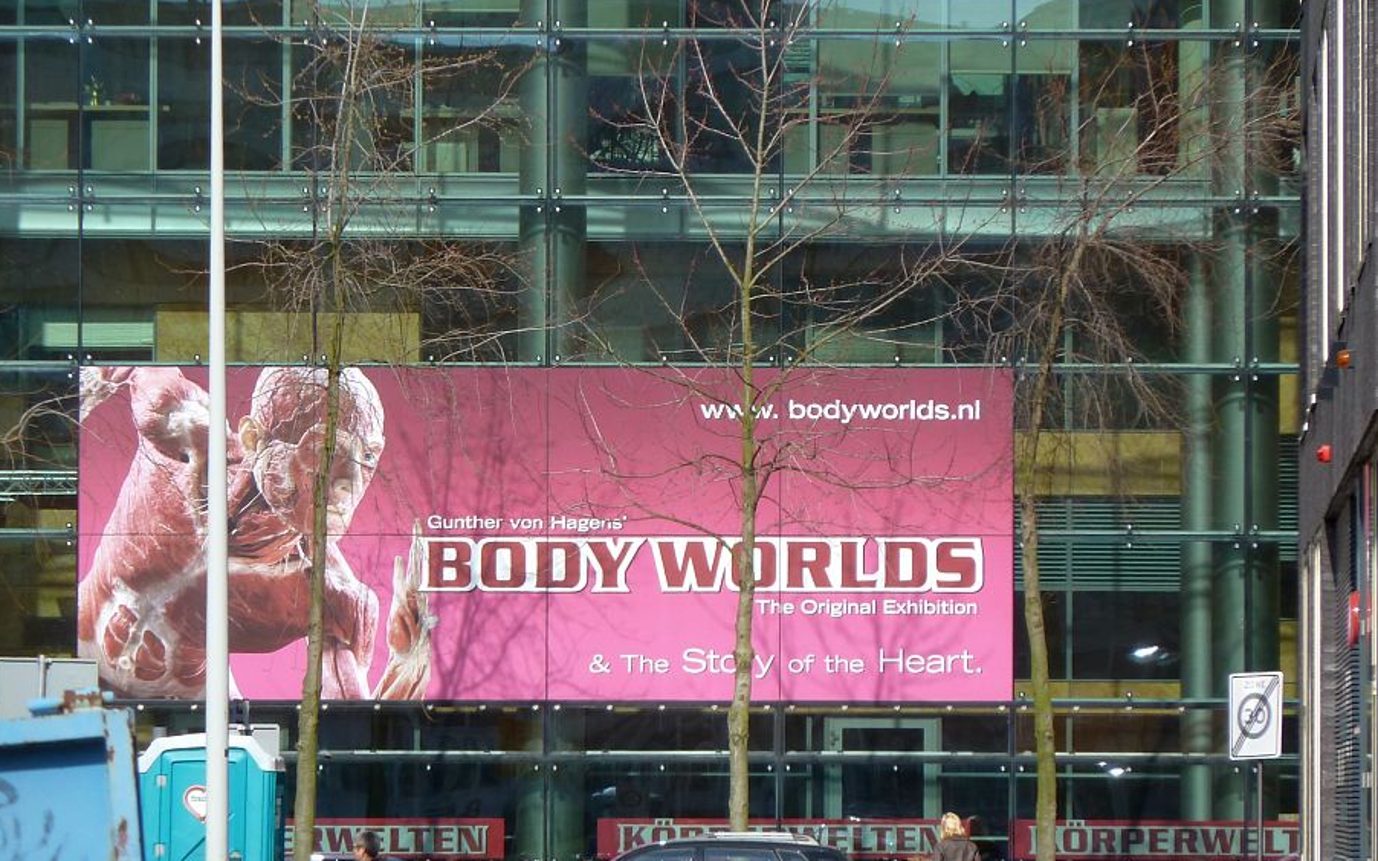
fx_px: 11719
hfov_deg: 6.7
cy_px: 504
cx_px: 677
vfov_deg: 4.2
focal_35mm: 312
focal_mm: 42.6
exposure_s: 1/400
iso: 80
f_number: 4.7
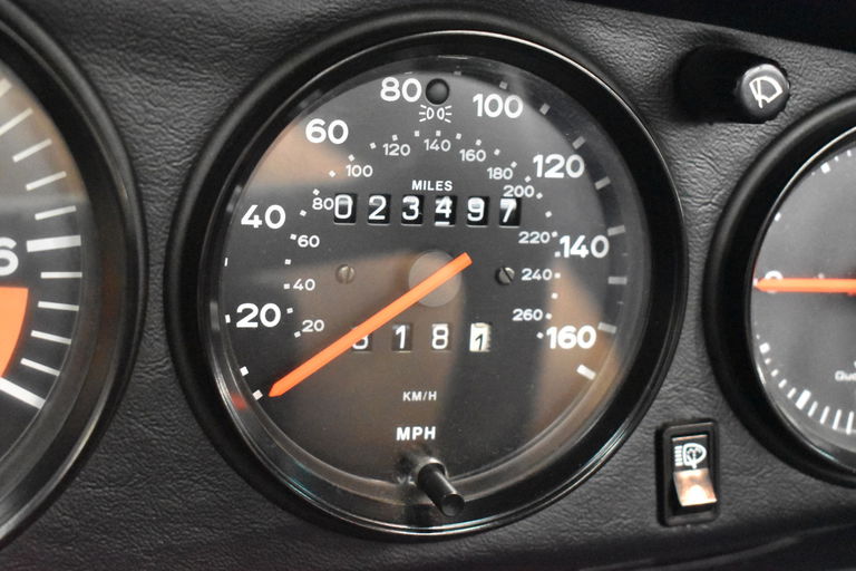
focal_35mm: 60
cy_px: 286
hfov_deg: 33.4
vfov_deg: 22.6
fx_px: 1427
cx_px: 428
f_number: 5
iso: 12800
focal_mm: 40
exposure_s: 1/60
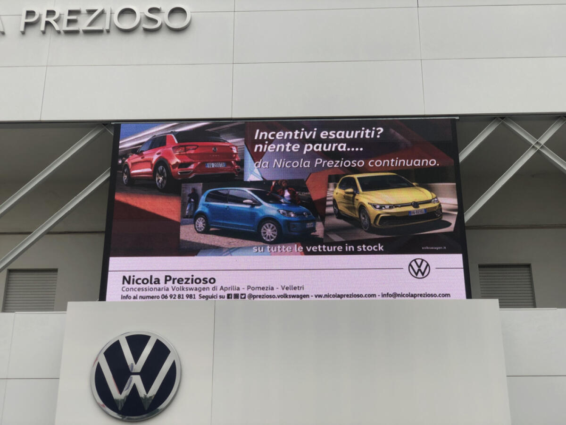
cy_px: 212
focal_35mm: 52
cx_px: 283
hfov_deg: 36.8
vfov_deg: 28.0
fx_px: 850
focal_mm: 6
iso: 16
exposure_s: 1/623
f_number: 2.4
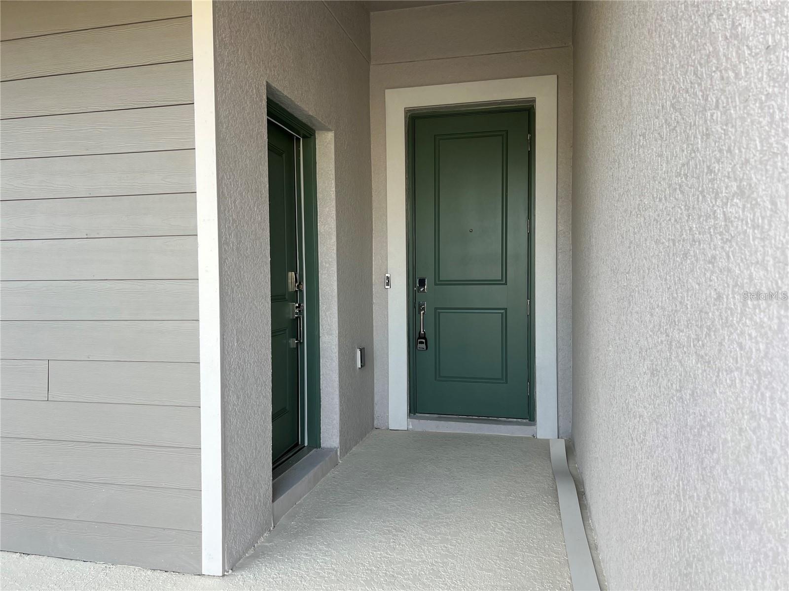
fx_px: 593
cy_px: 296
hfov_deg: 67.3
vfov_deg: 53.1
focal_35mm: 26
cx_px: 394
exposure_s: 1/277
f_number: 1.5
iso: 40
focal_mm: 5.7
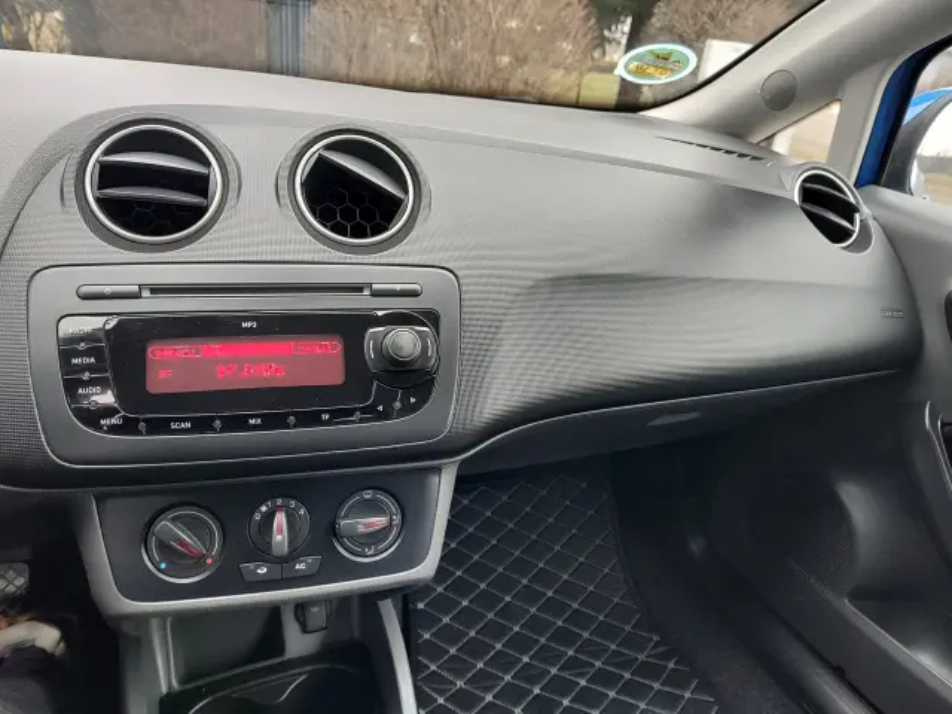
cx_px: 476
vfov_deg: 58.9
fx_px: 633
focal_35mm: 23
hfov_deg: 73.9
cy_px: 357
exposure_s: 1/50
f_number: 1.8
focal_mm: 5.56
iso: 139
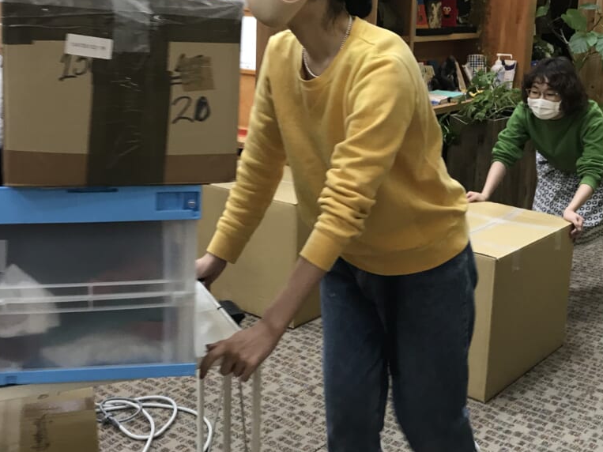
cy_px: 169
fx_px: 819
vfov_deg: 30.7
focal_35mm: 47
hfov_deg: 40.3
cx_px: 346
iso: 32
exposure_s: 1/25
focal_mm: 3.99
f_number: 1.8
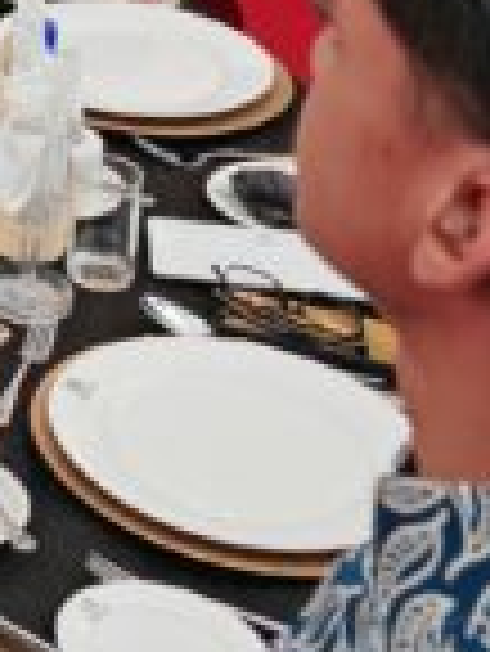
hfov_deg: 9.6
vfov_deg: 13.9
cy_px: -499
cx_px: -868
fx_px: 2393
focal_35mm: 127
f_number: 1.4
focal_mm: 6.83
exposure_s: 1/100
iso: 200
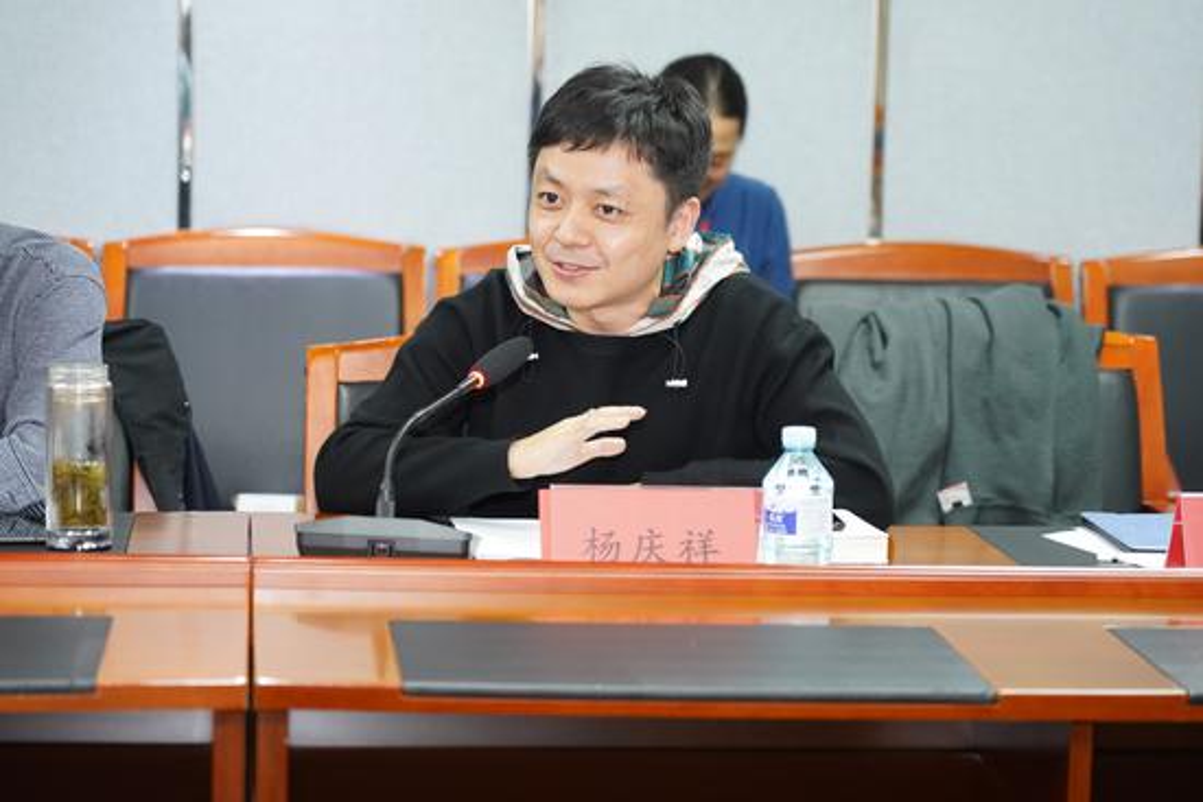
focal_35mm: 105
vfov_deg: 13.0
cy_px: 401
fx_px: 3509
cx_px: 602
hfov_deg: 19.5
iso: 5000
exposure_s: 1/125
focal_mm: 105
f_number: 4
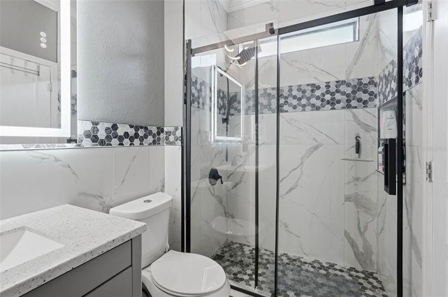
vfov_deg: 71.9
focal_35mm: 16
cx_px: 224
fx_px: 205
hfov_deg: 95.1
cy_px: 148
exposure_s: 1/60
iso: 400
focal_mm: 16.5
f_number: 9
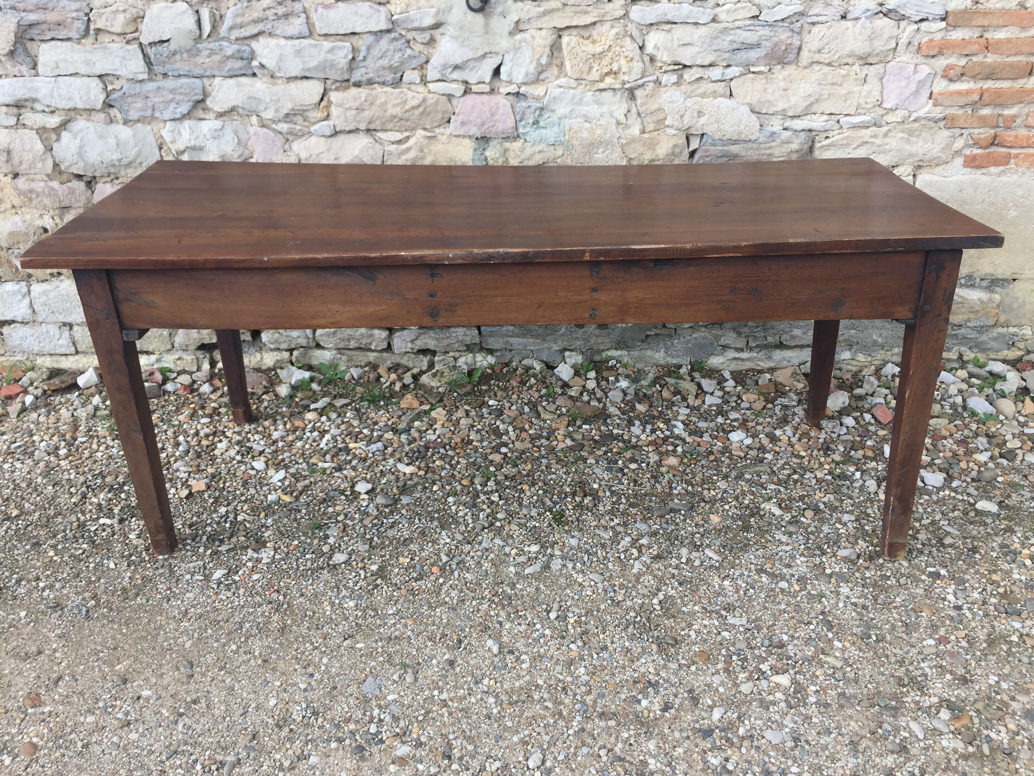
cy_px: 388
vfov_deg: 48.2
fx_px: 866
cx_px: 517
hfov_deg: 61.7
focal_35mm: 29
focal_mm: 4.15
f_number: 2.2
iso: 32
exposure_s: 1/329
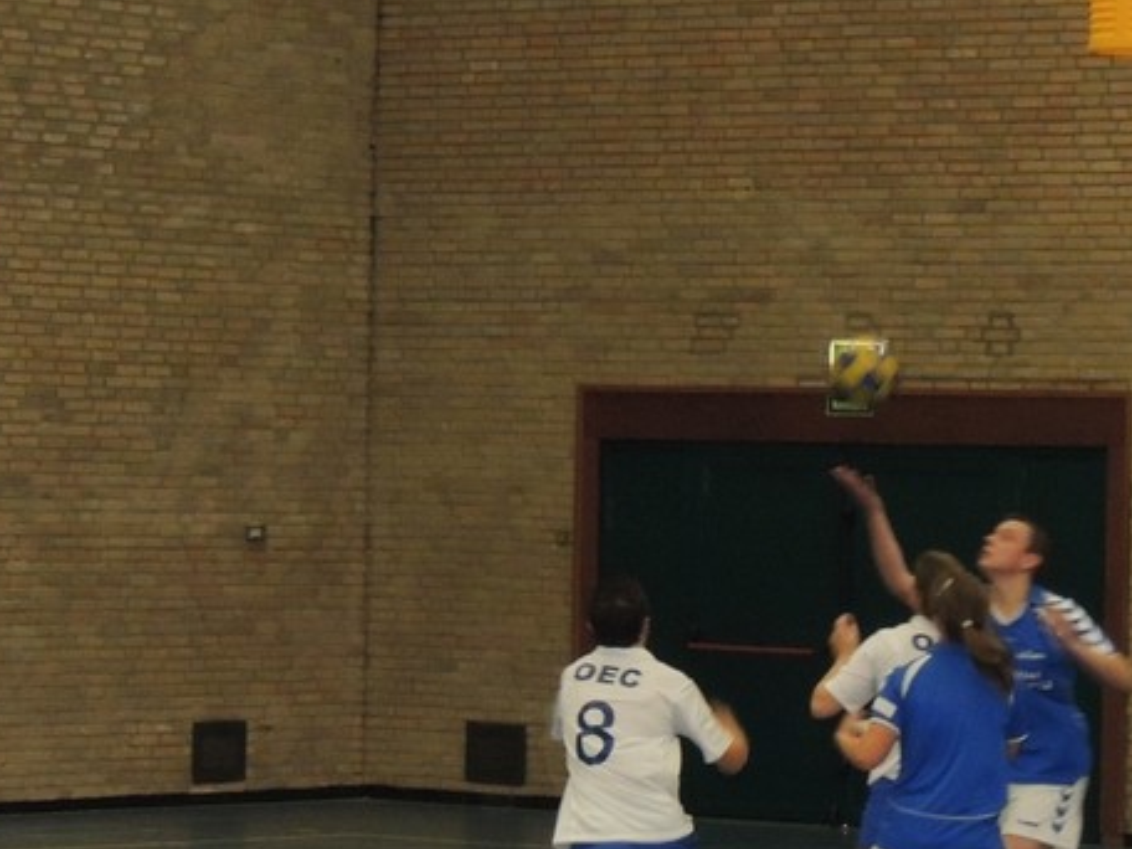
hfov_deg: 10.3
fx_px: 6246
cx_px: 958
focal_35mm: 191
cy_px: 556
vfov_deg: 7.8
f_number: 4
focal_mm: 15.1
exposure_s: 1/60
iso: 800
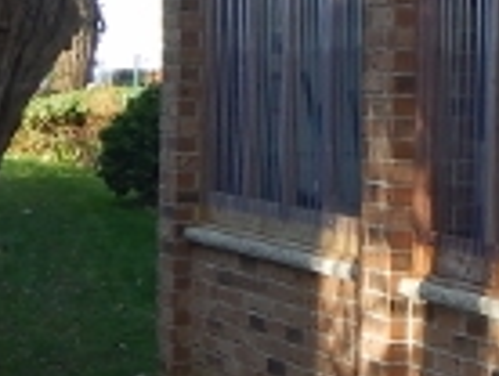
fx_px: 2065
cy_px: 83
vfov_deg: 10.4
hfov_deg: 12.3
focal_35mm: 143
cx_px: 962
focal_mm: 5.9
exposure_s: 1/125
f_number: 3.9
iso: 125
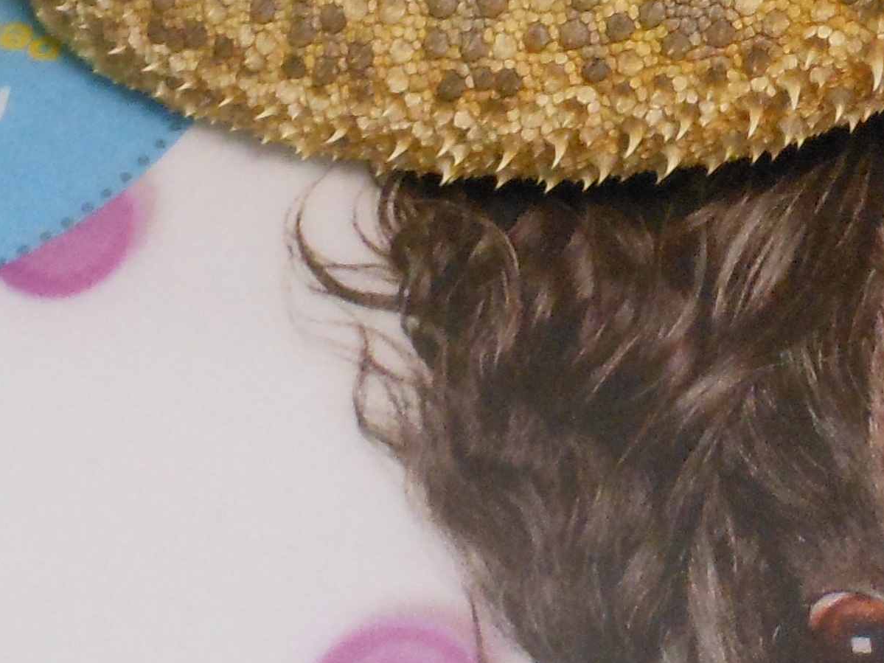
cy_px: -498
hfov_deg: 11.4
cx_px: 765
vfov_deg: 8.3
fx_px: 4418
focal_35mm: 173
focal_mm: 8.1
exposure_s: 1/15
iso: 400
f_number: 4.6
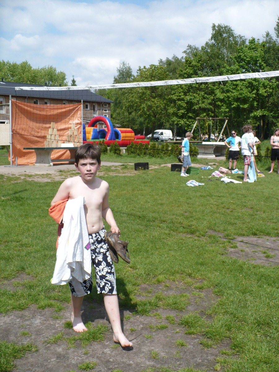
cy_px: 186
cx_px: 140
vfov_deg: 50.1
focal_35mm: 37
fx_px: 398
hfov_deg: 38.7
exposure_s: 1/200
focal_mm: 6.1
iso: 100
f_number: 8
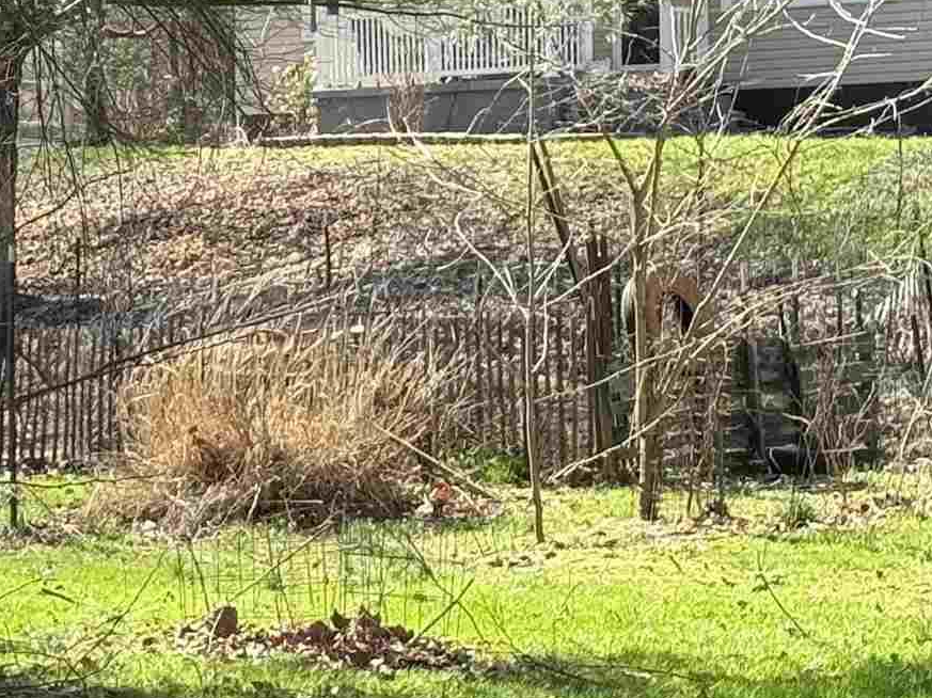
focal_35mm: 169
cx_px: -37
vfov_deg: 8.7
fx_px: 4548
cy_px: 21
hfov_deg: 11.6
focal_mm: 6.76
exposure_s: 1/885
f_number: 1.78
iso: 80
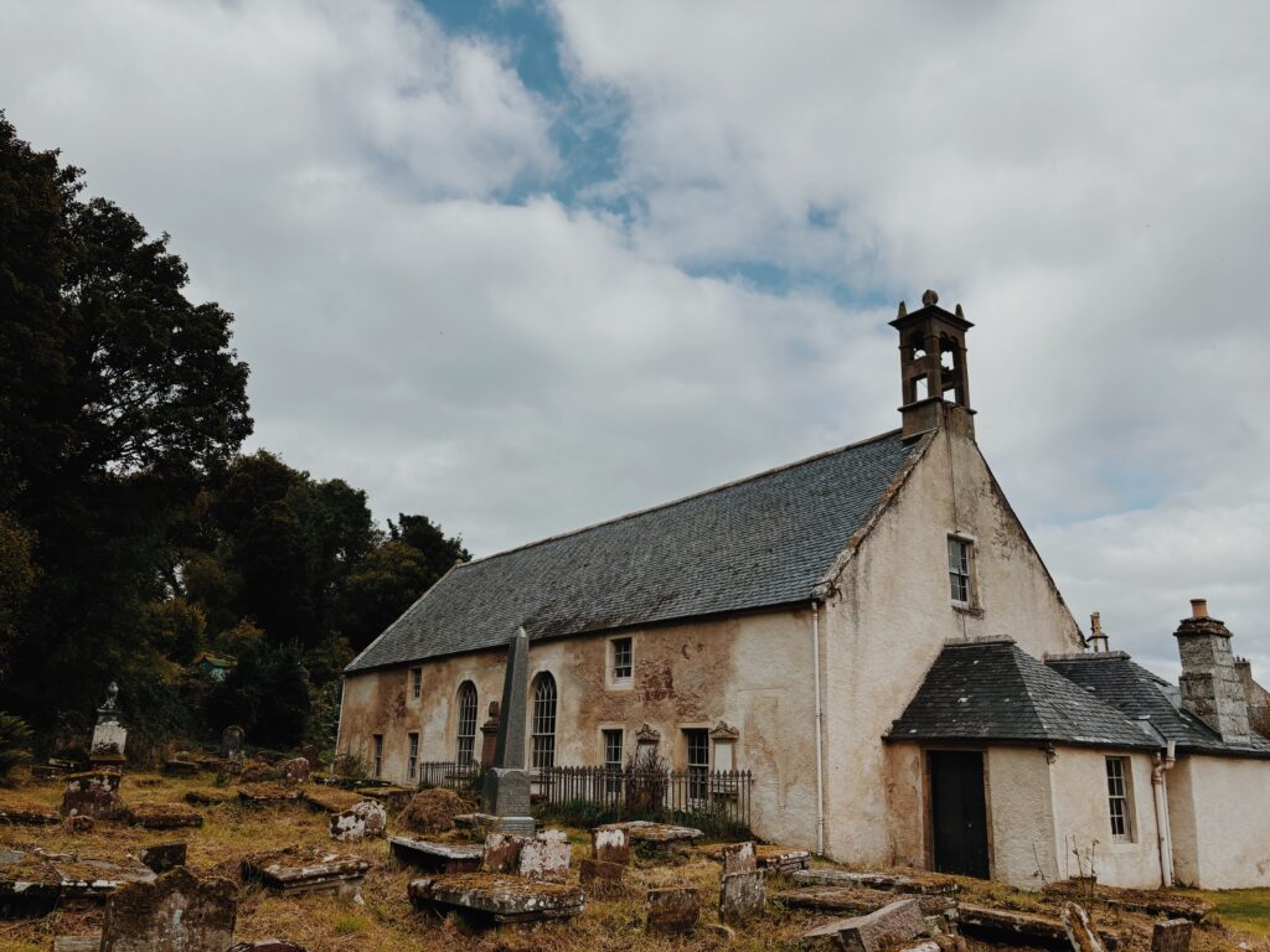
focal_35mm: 26
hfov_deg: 67.3
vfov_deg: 53.1
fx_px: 954
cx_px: 635
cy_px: 476
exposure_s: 1/3311
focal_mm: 5.96
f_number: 1.6
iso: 50
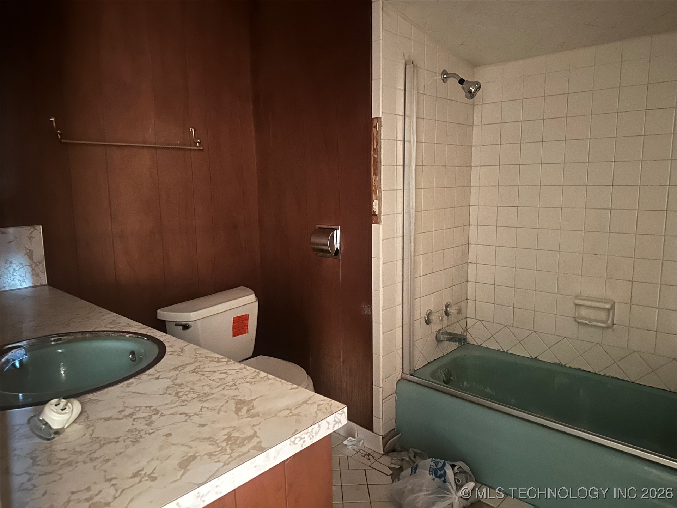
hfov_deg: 71.6
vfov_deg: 56.8
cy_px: 254
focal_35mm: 24
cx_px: 338
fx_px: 469
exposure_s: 1/5
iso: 2000
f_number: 1.78
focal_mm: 6.86
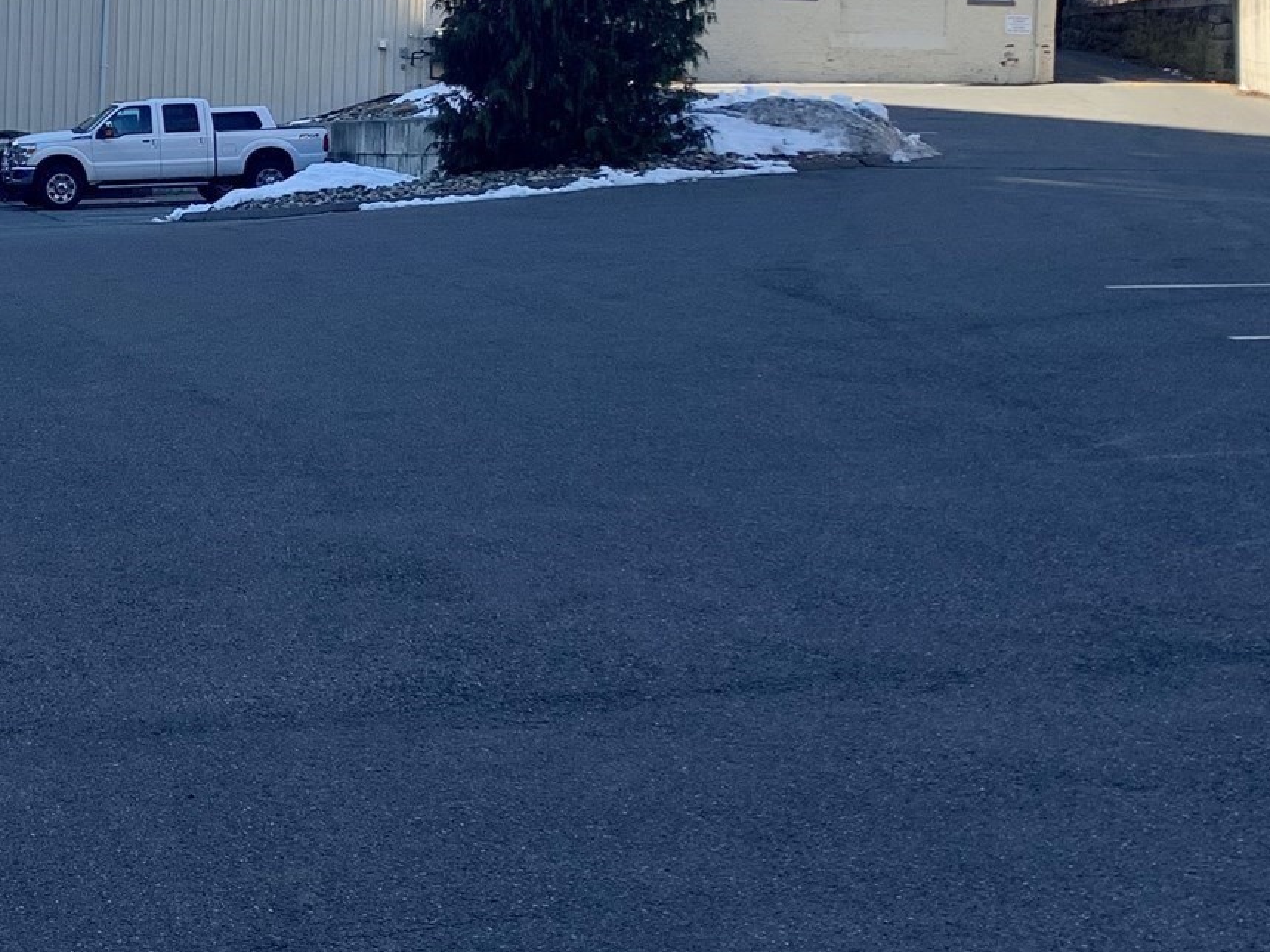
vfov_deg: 23.0
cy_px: 84
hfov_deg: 30.4
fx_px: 2274
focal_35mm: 62
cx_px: 237
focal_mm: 4.25
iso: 25
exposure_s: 1/936
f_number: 1.8
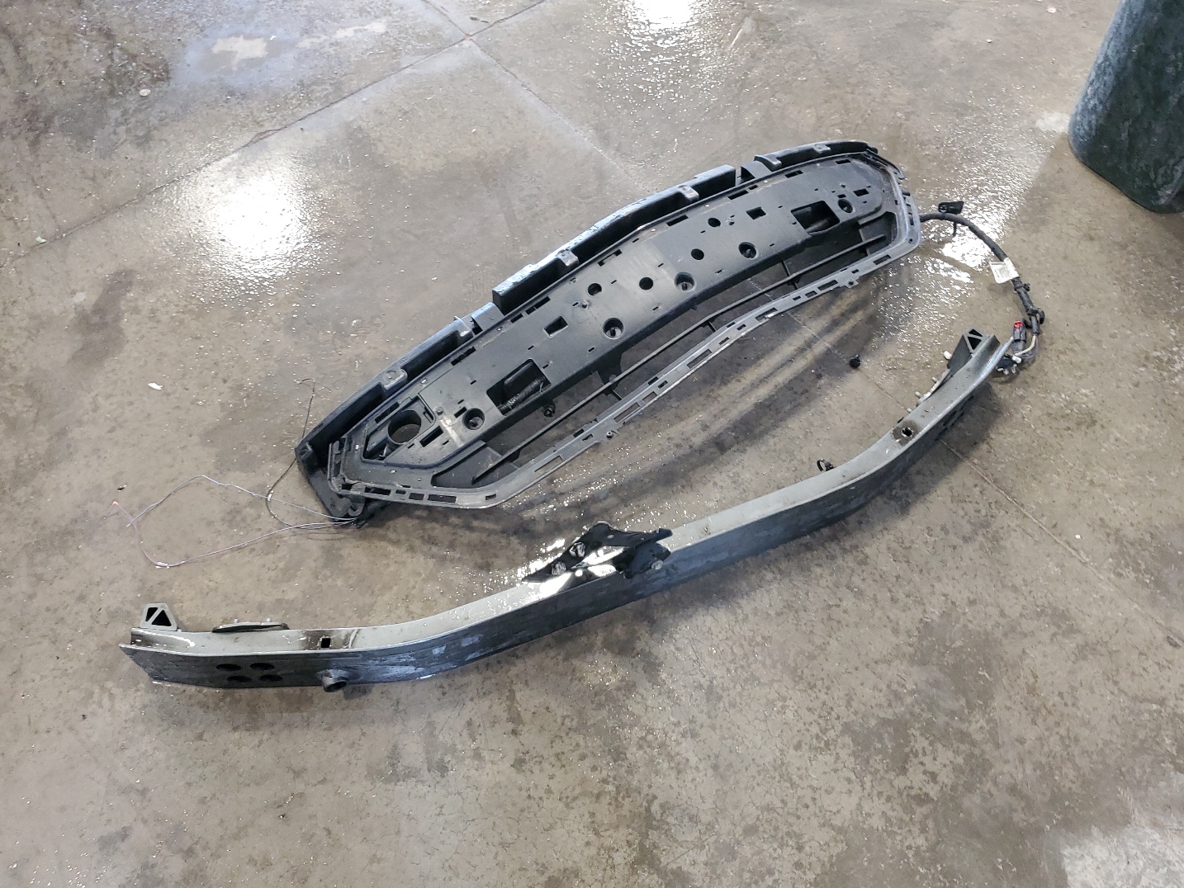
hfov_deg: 61.5
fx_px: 992
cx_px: 653
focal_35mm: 29
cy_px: 446
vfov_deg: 48.2
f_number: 1.5
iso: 171
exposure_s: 1/60.2
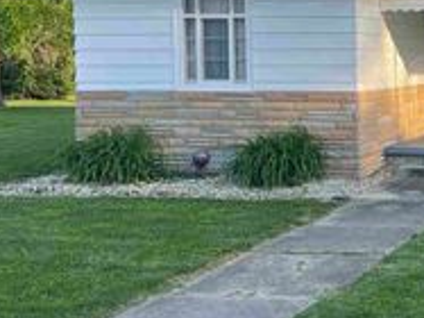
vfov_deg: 21.8
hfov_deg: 25.1
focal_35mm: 67
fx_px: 820
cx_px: 549
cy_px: 108
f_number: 1.6
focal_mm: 5.1
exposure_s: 1/861
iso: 32
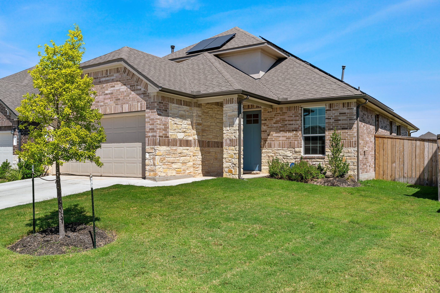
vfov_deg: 42.3
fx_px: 379
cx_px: 220
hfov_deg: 60.3
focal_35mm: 31
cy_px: 146
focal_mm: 31
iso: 80
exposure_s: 1/200
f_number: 8
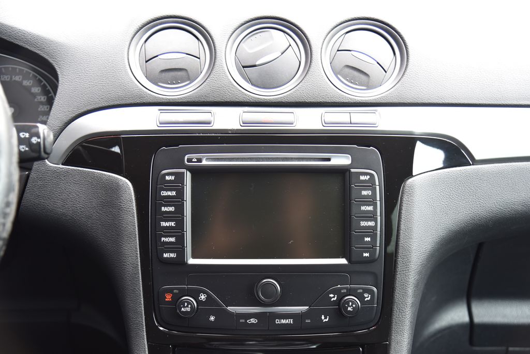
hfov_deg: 36.2
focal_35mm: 55
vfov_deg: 24.7
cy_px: 177
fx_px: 810
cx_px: 265
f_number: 4
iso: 500
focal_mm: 55
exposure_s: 1/15
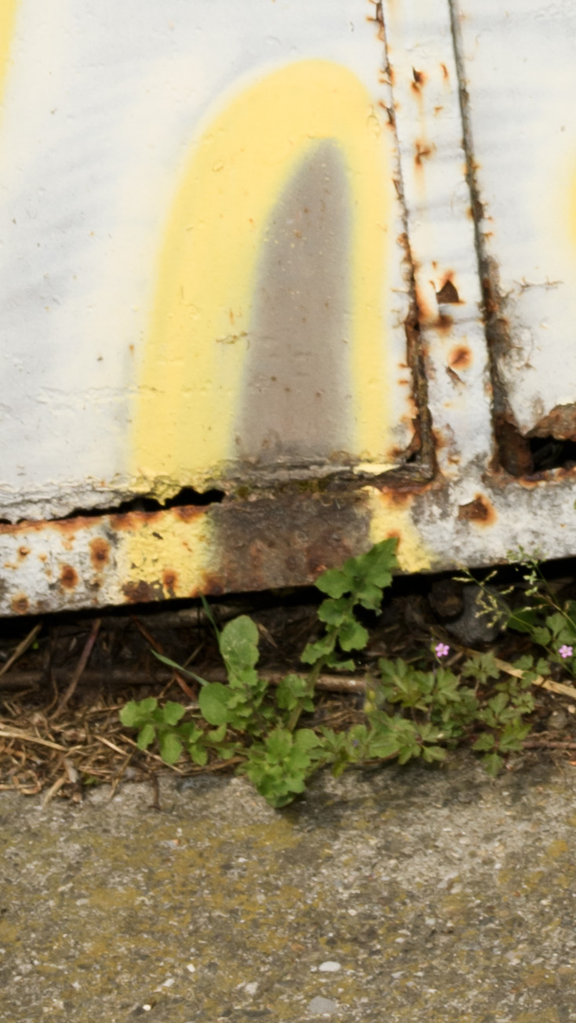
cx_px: 2009
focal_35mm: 232
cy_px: -1309
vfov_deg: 8.6
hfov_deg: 4.9
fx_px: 6300
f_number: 10
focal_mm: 35
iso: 100
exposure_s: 1/250
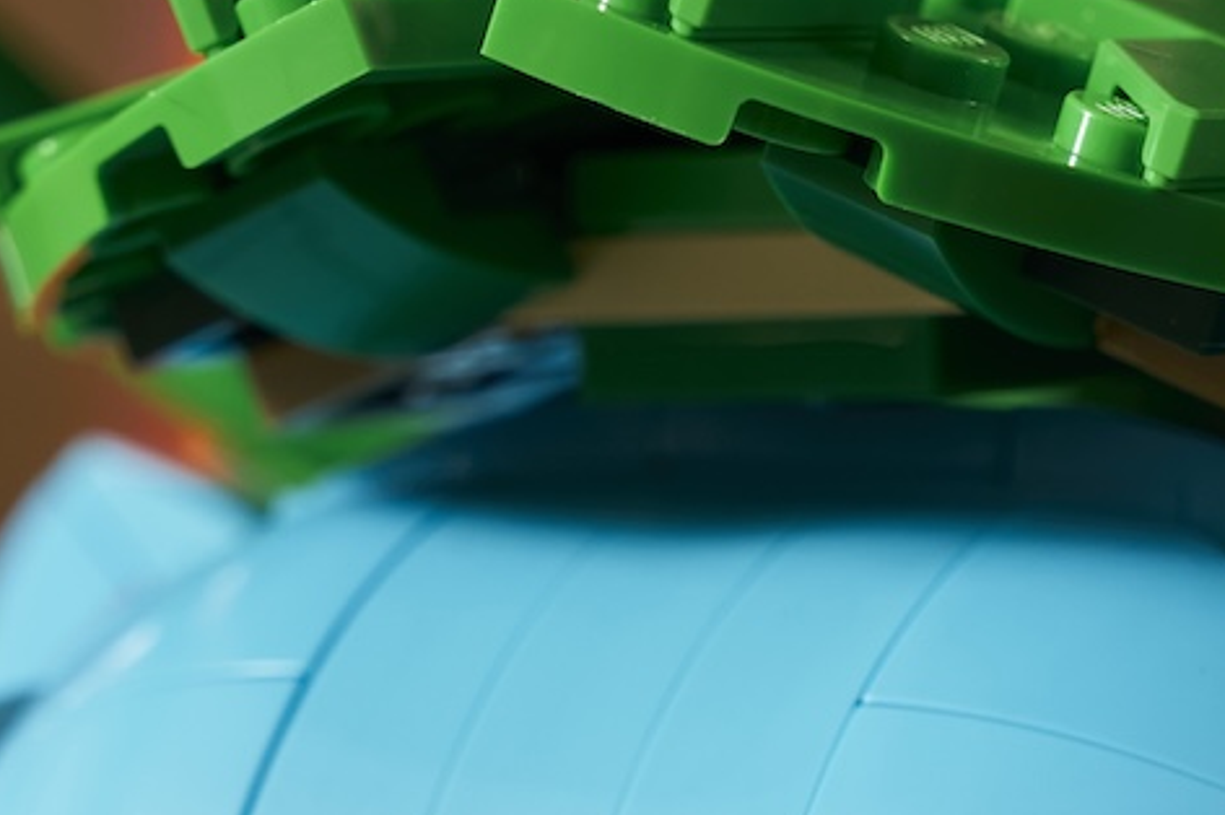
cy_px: 1415
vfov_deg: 4.8
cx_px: 929
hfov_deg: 7.2
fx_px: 9691
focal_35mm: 285
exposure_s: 1/50
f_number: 5.6
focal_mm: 70
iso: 500
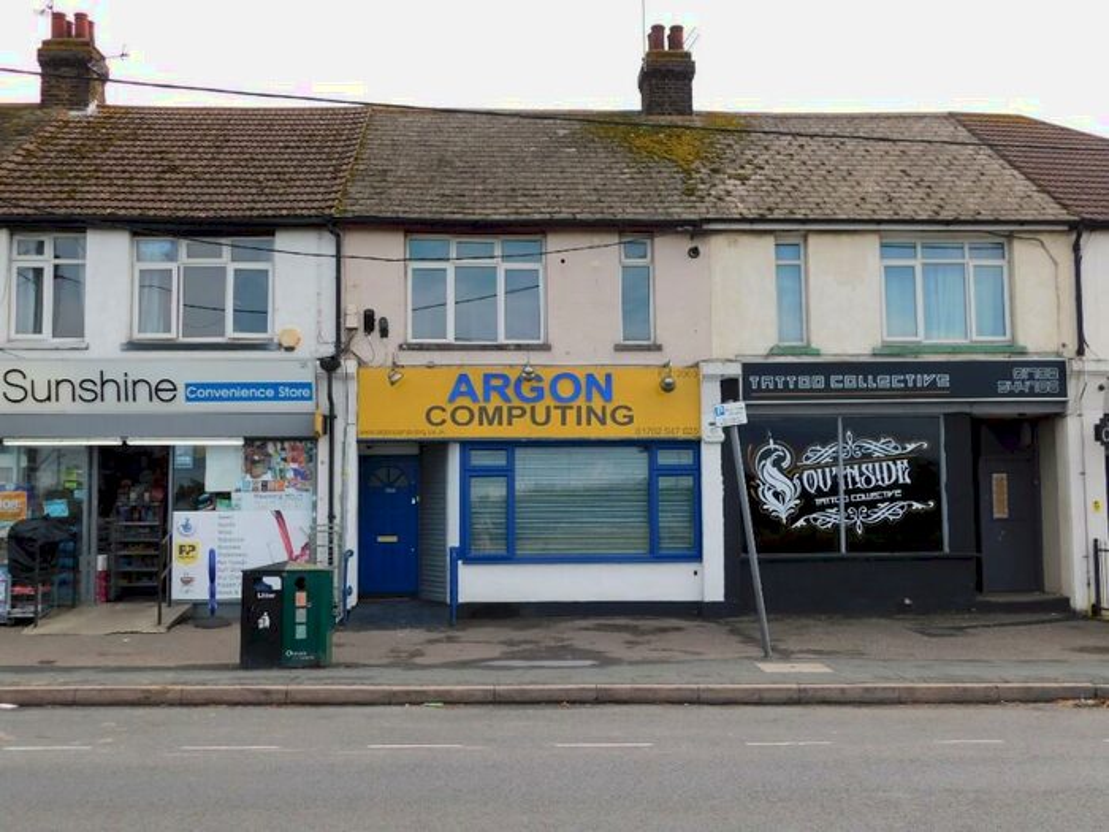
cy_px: 416
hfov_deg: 51.4
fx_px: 1153
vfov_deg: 39.7
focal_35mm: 36
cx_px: 554
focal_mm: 6.3
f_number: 3.5
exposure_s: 1/640
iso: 125
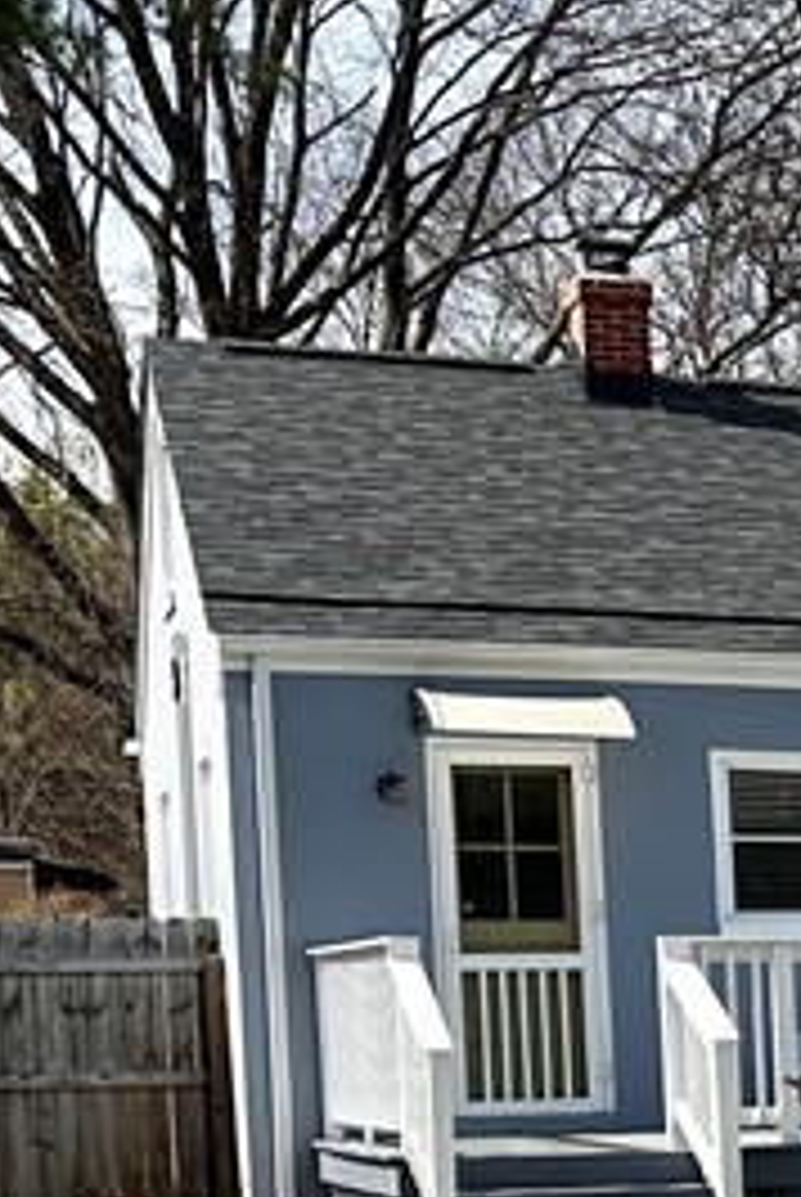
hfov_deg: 12.5
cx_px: 1638
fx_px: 3195
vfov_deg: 20.4
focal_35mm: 96
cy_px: 1260
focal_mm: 6.86
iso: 80
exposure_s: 1/3356
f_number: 1.78
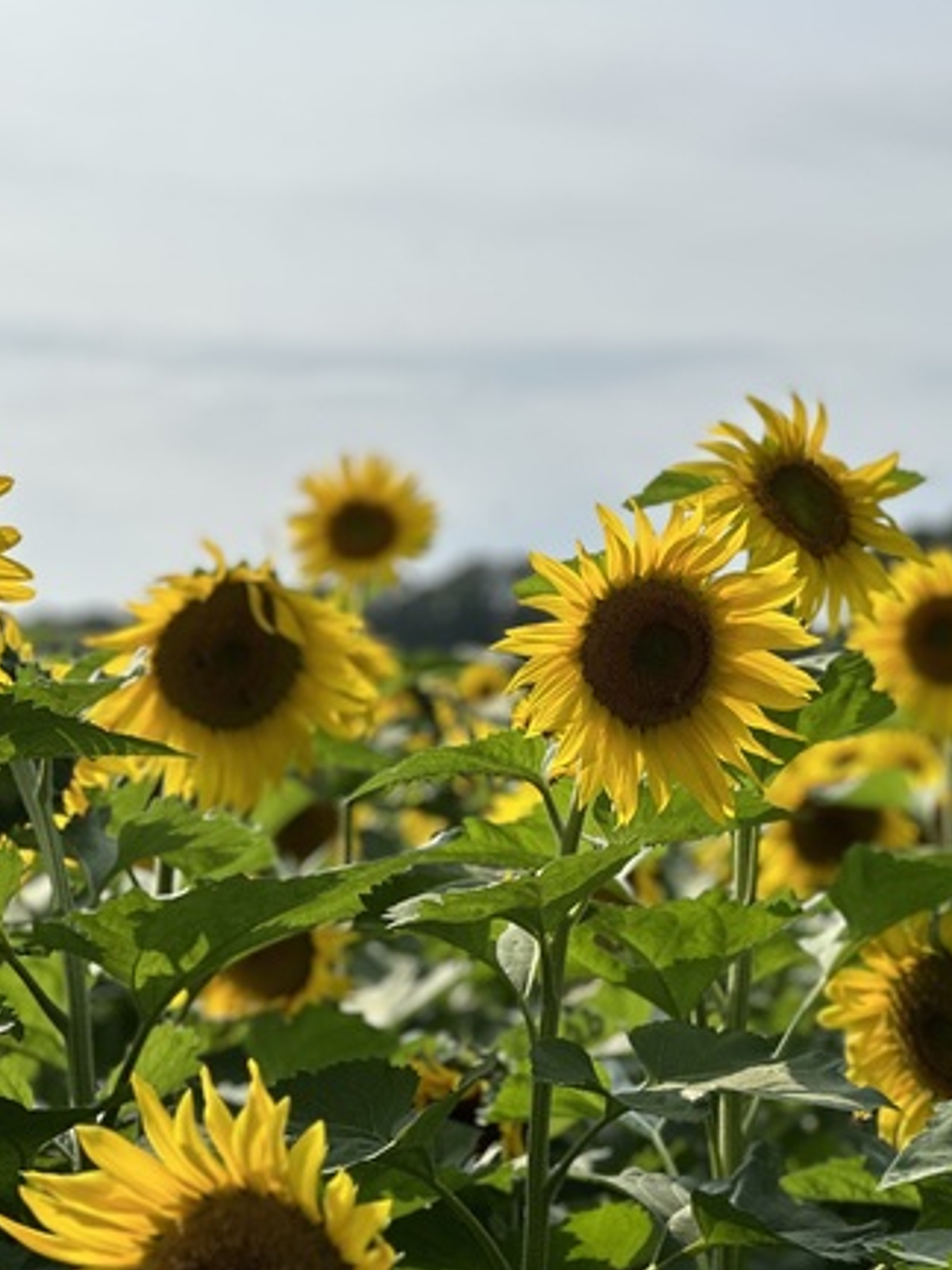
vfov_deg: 18.4
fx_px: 3924
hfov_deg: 13.8
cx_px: 591
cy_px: 741
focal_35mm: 107
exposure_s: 1/1277
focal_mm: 9
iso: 32
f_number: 2.8
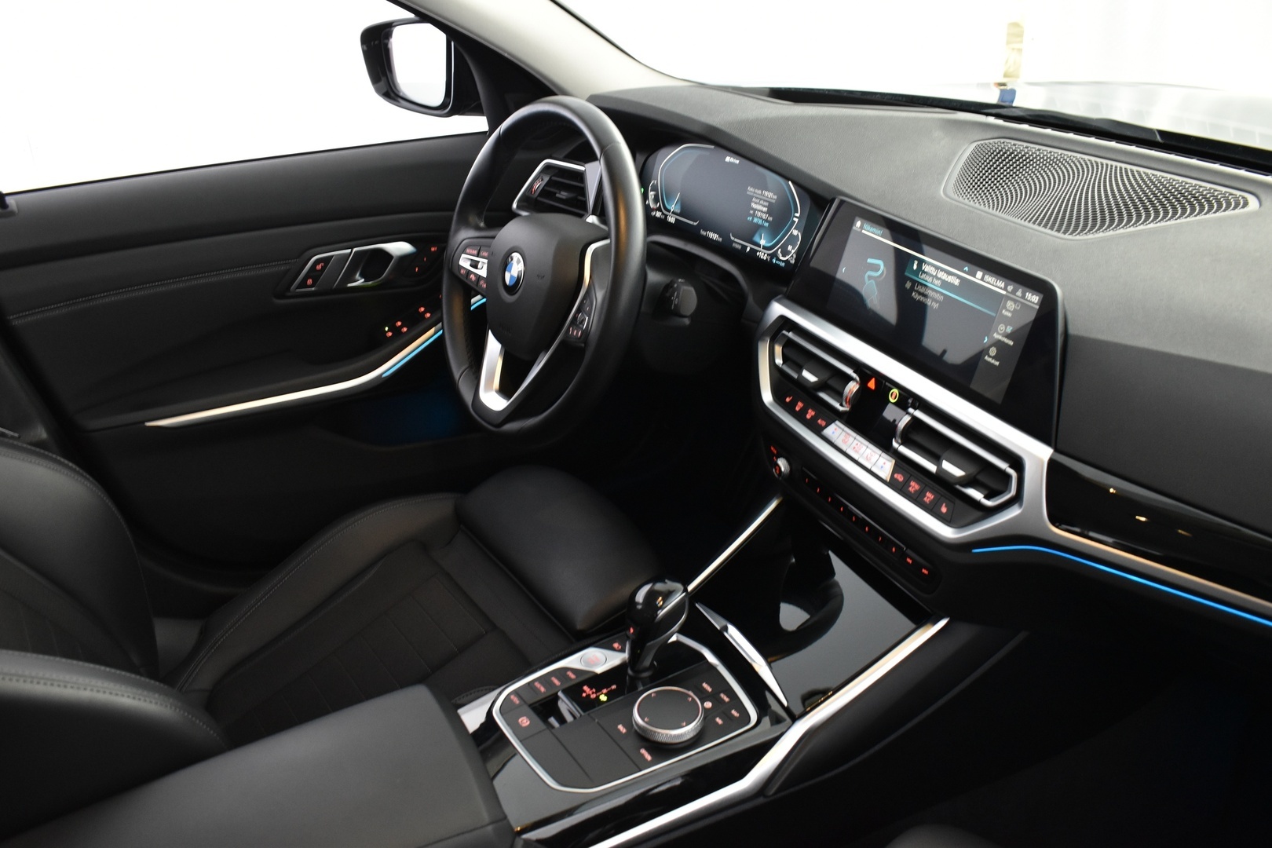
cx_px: 636
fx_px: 1060
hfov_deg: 61.9
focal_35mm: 30
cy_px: 424
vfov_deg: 43.6
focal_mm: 20
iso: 1250
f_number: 5.6
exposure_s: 1/8
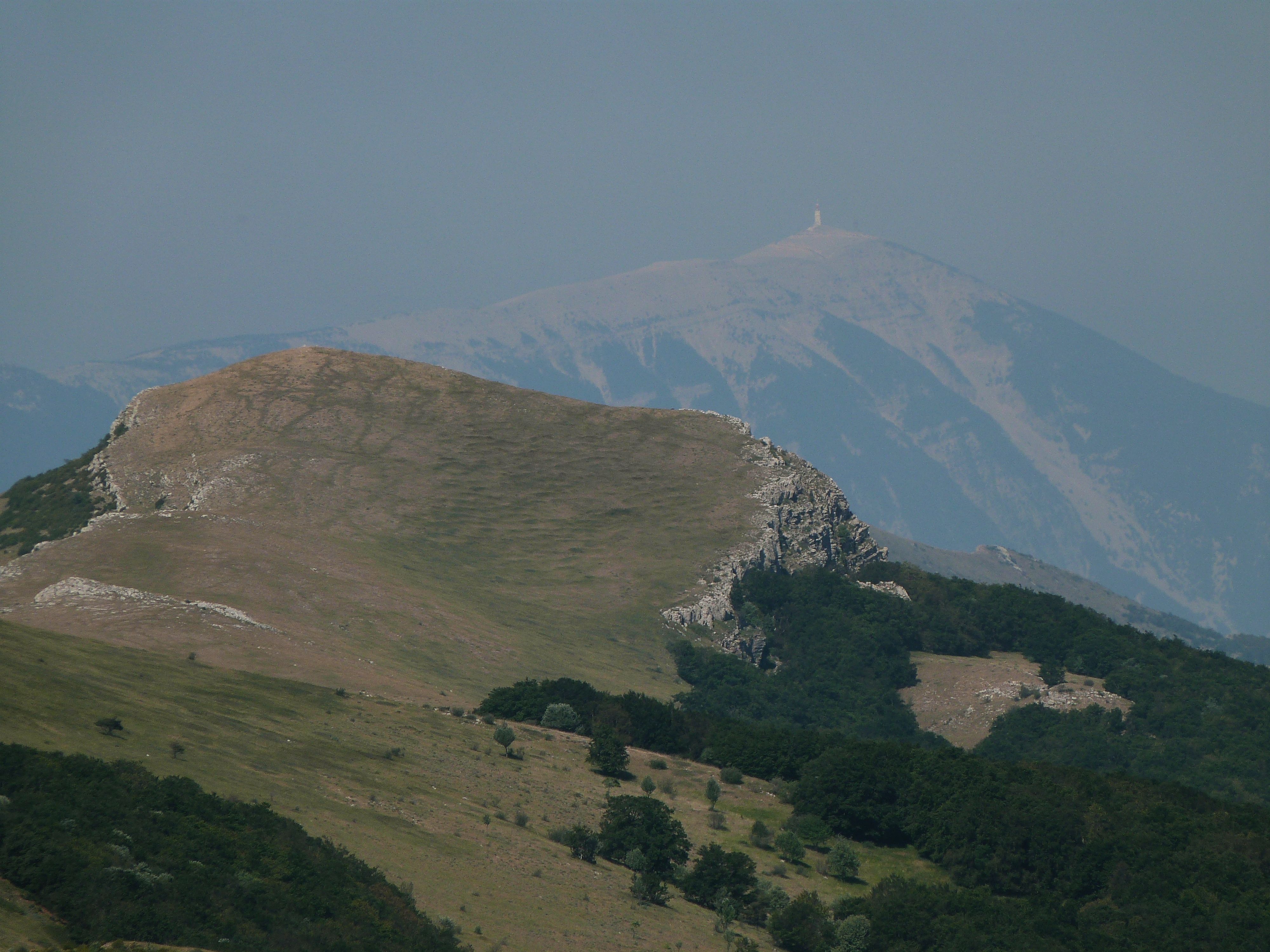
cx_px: 635
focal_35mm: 482
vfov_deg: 3.1
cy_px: 476
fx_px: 17684
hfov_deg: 4.1
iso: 100
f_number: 5.6
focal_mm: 86.8
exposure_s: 1/800
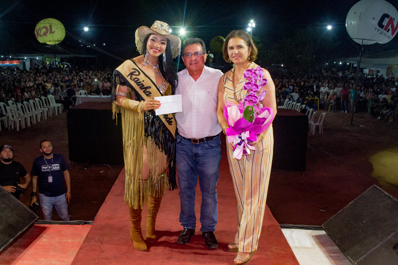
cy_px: 132
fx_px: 431
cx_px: 199
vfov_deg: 34.2
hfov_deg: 49.5
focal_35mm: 39
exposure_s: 1/60
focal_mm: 26
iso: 1600
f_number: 8
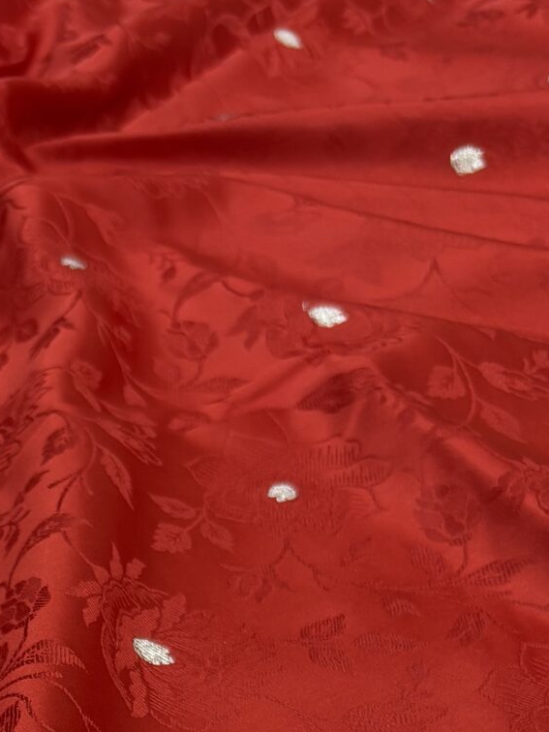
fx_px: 1861
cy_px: 1013
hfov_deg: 16.0
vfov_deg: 20.0
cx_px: -146
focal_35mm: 88
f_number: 1.6
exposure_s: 1/50
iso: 100
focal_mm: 5.96
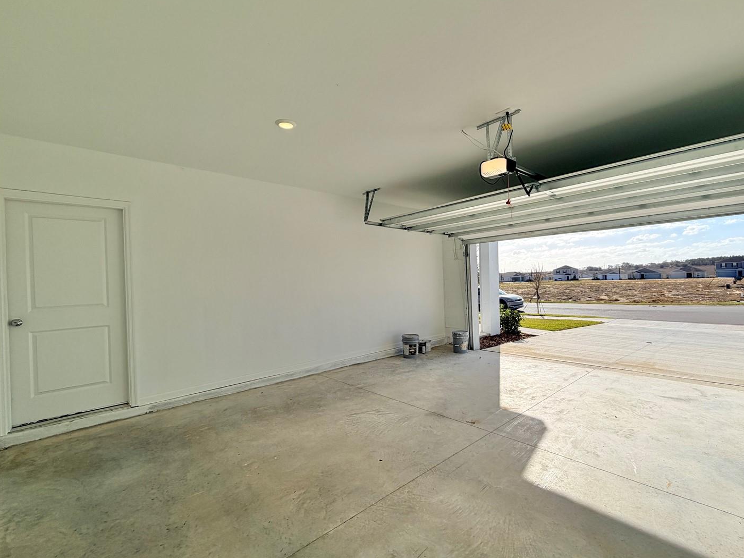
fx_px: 344
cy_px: 278
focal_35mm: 16
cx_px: 420
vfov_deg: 78.1
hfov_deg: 94.0
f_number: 2.2
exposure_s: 1/985
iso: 25
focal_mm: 2.22
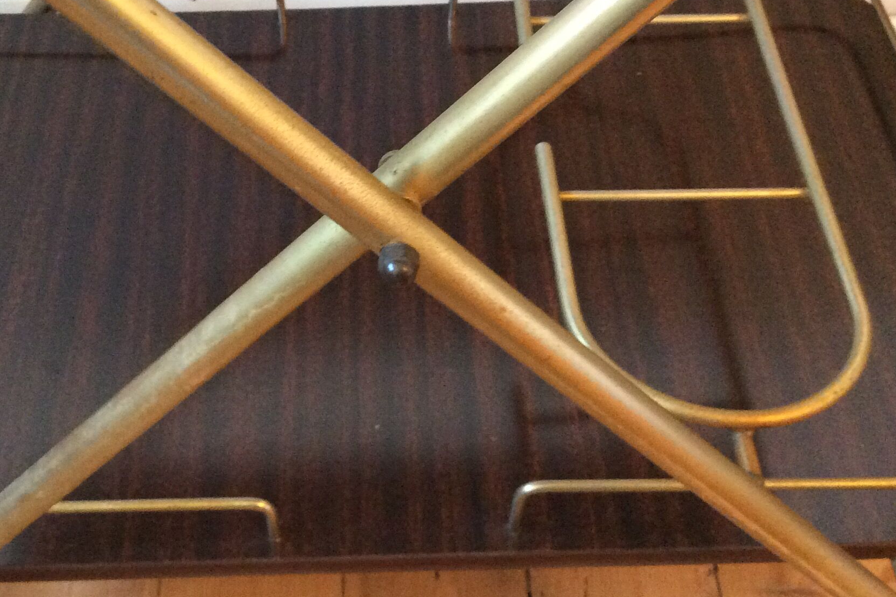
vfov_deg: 26.0
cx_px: 336
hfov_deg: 38.0
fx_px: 1294
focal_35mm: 52
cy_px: 282
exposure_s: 1/20
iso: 320
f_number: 2.4
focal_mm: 3.3
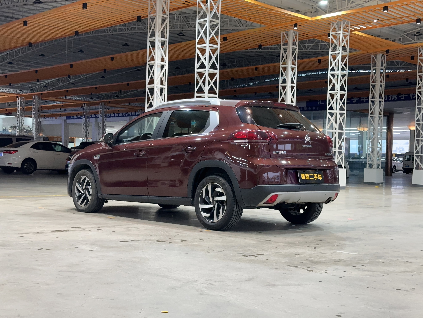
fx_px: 587
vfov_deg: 30.3
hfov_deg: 39.7
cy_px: 159
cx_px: 212
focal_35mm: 48
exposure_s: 1/50
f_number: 1.78
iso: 160
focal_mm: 6.86
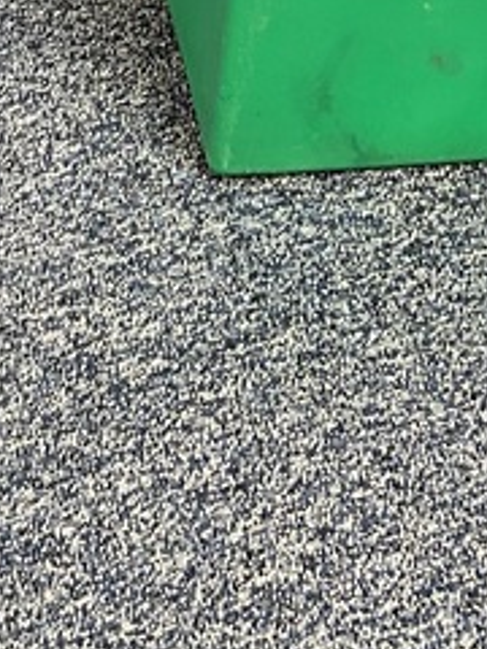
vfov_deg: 15.6
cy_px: -462
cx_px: 87
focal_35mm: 111
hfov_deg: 13.3
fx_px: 2082
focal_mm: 5.7
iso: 250
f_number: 1.5
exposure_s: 1/60
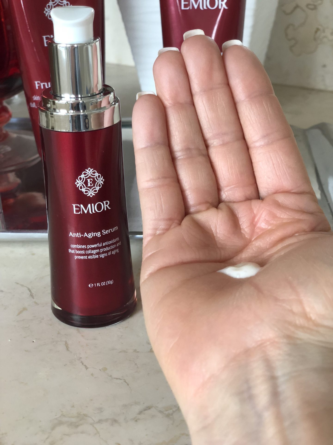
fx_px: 667
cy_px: 222
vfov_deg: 36.8
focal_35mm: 52
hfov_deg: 28.0
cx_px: 166
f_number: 2.4
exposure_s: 1/60
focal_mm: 6
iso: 100
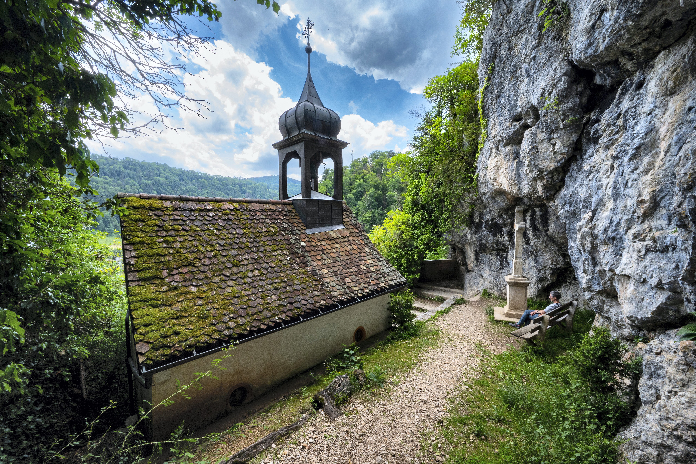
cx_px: 348
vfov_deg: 81.2
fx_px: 271
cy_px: 232
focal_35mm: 14
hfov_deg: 104.3
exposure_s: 1/125
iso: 800
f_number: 22
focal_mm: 14
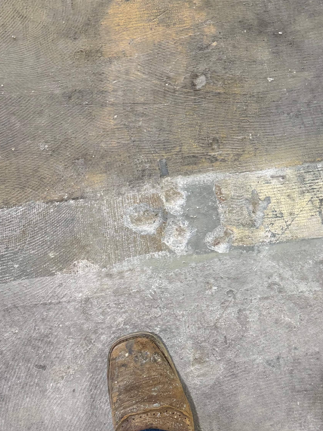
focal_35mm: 43
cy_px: 184
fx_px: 535
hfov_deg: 33.2
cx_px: 223
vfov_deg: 43.7
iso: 160
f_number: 1.78
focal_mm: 6.76
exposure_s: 1/121
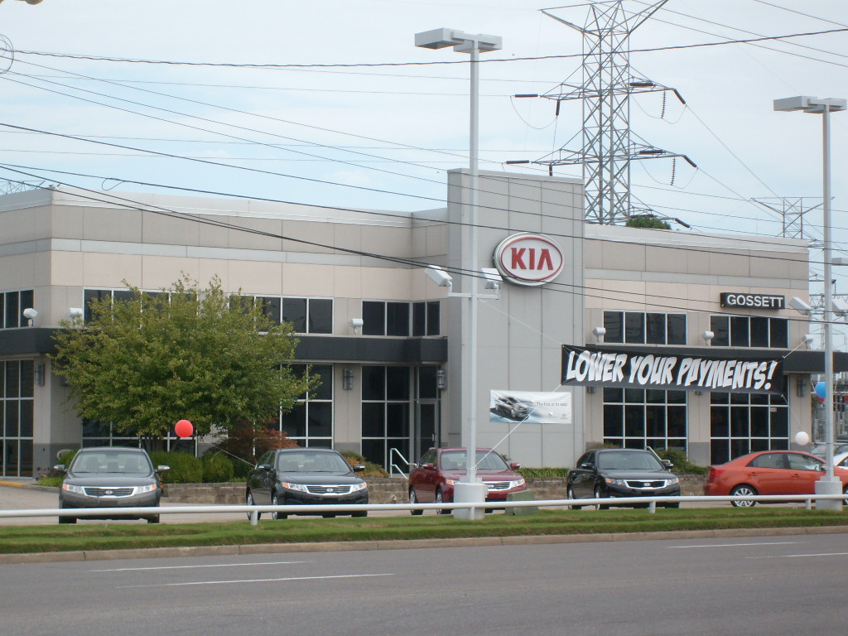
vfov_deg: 14.0
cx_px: 424
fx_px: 2597
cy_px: 318
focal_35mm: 106
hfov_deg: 18.5
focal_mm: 17.4
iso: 80
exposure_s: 1/500
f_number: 4.9
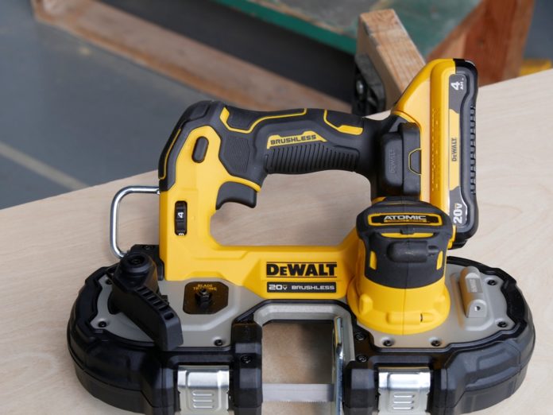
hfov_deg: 26.3
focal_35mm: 74
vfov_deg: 19.9
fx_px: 1182
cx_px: 276
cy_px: 208
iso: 200
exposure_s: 1/200
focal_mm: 37
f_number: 5.6
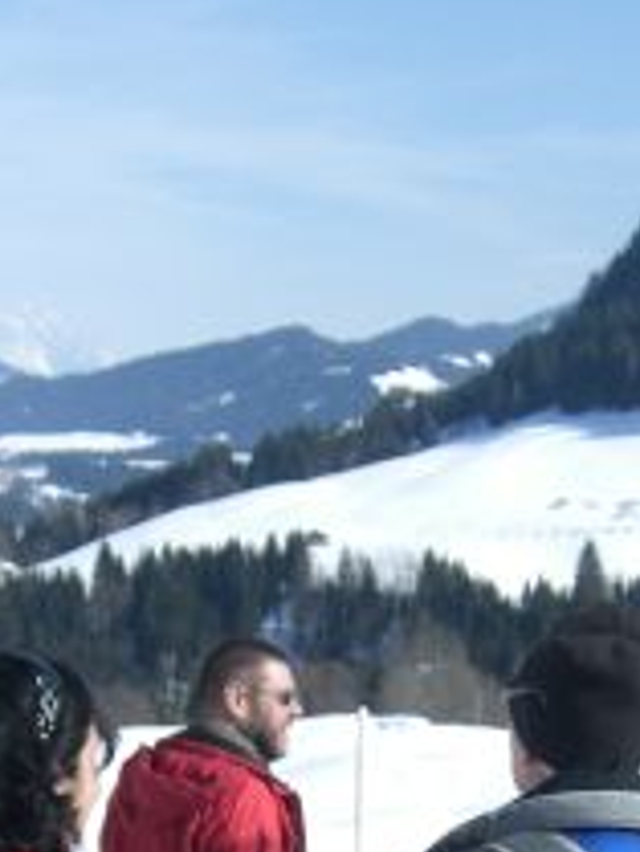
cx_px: 387
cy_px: 1048
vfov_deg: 17.2
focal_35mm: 109
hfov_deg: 13.6
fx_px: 2684
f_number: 8
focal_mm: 7.9
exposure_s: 1/200
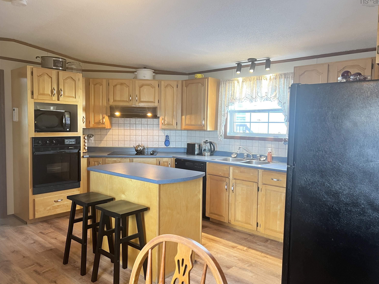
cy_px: 142
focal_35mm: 27
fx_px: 296
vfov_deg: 51.4
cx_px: 186
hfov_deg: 65.3
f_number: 1.5
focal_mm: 5.7
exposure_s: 1/60
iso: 160
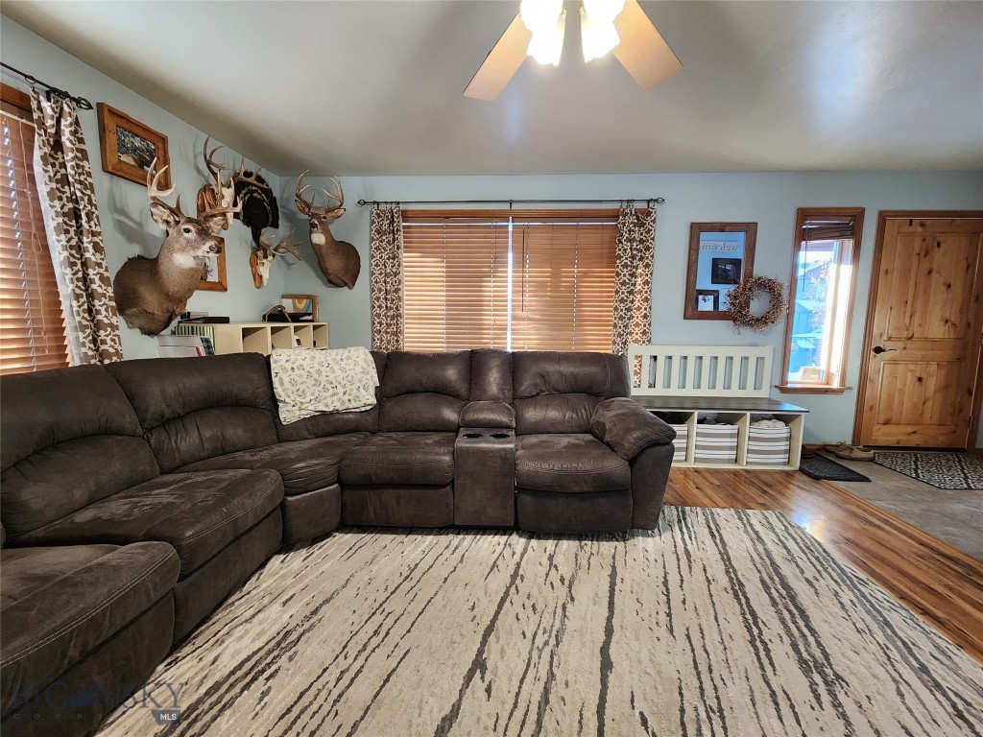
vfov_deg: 89.9
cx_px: 492
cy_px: 368
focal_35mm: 13
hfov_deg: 106.2
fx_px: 369
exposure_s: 1/60
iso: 400
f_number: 2.2
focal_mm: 2.2
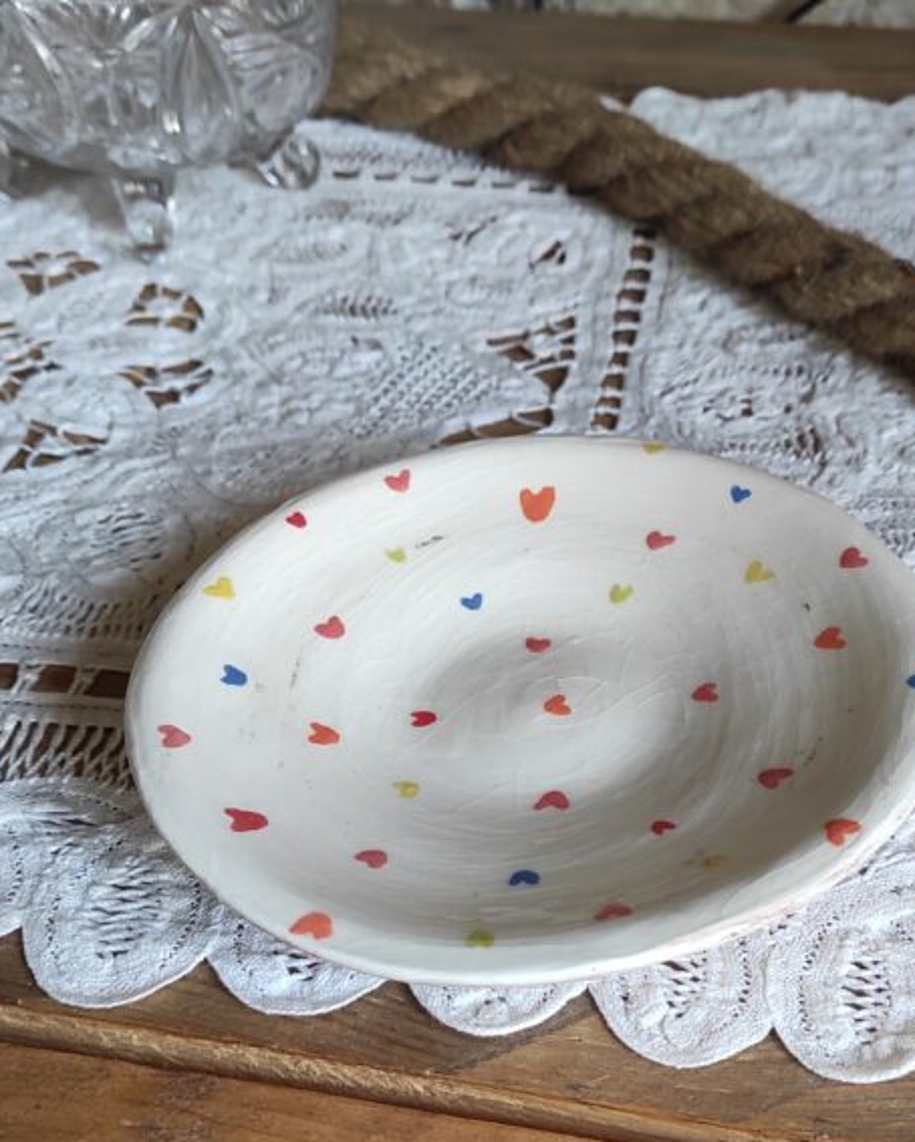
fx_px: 1489
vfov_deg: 41.7
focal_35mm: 44
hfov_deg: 34.0
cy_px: 709
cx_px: 556
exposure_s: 1/33
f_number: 1.89
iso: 522
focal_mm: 5.43
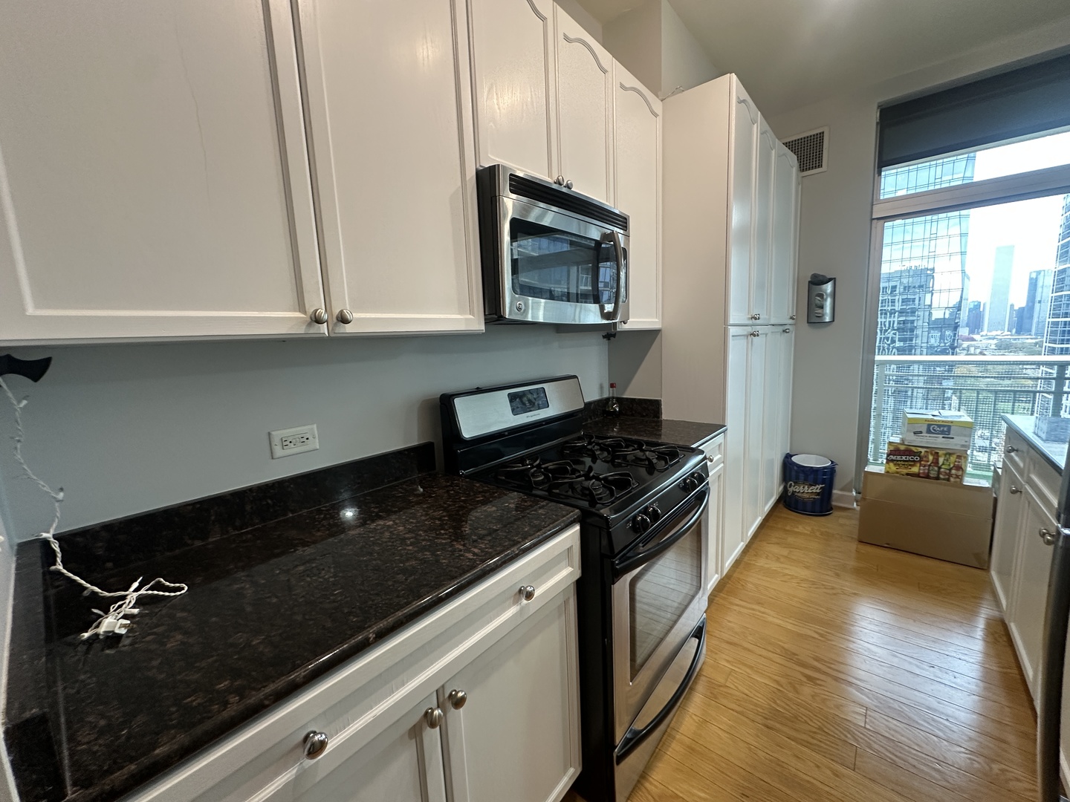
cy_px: 401
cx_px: 535
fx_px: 433
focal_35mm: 14
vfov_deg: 85.7
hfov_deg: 102.1
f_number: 2.2
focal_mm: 2.22
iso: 160
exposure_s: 1/61
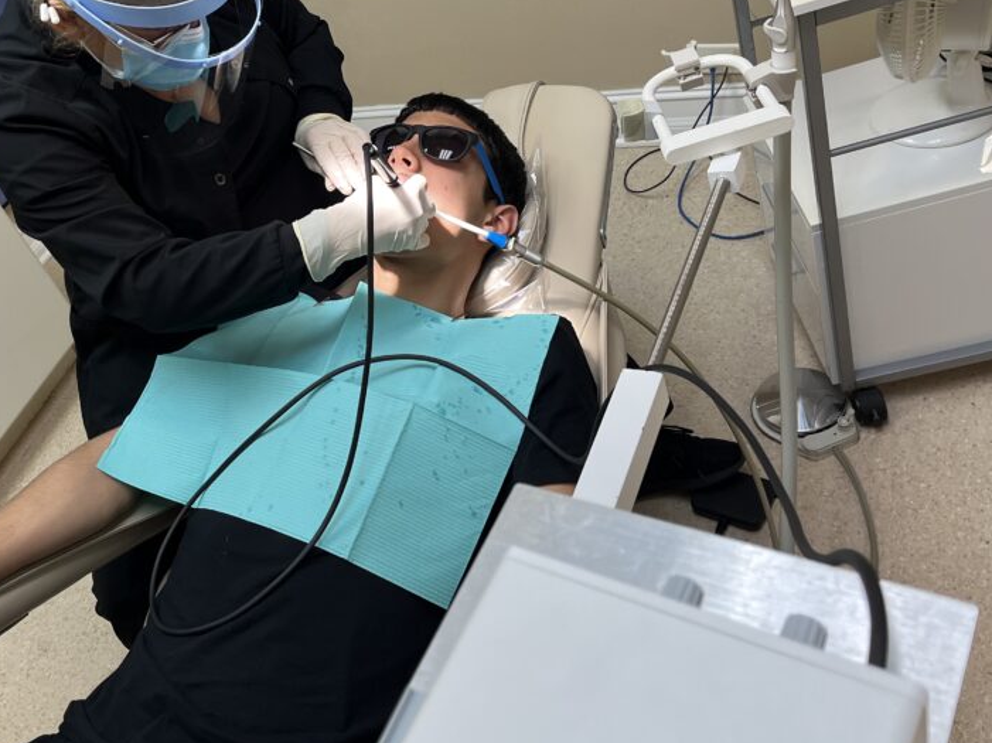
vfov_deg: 37.4
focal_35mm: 38
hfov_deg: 48.3
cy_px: 262
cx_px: 347
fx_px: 1088
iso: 100
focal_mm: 5.1
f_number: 1.6
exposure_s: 1/120
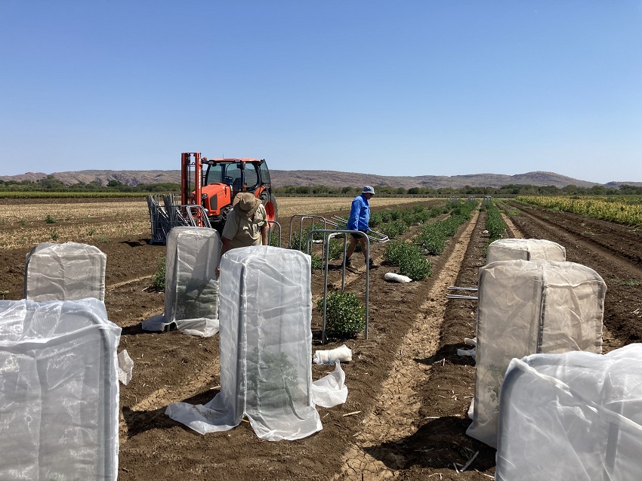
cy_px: 240
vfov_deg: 49.7
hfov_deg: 63.5
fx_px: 519
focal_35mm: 28
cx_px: 321
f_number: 1.8
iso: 20
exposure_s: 1/2404
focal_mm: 3.99
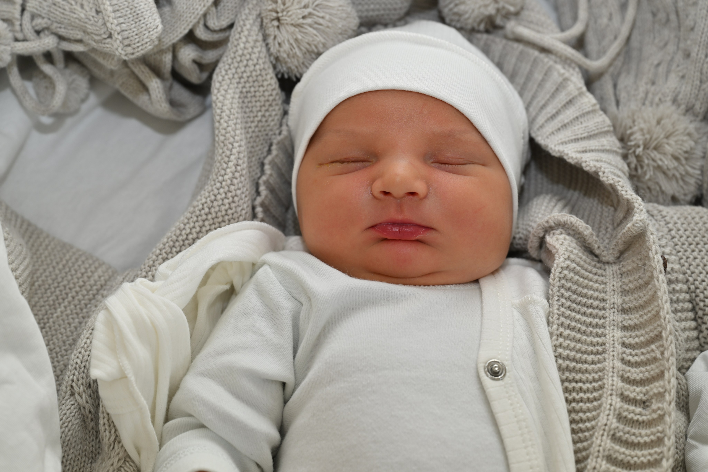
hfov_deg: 30.5
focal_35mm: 66
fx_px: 1298
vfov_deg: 20.6
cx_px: 354
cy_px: 236
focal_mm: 66
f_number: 5.6
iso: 100
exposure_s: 1/125
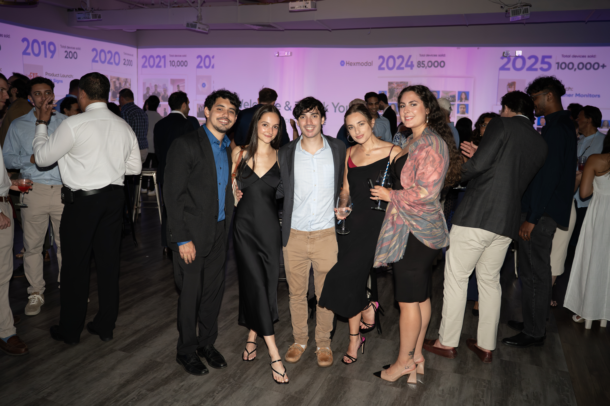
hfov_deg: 65.5
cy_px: 203
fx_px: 474
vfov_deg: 46.4
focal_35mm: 28
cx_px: 305
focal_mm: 28
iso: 1600
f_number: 2.8
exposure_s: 1/160
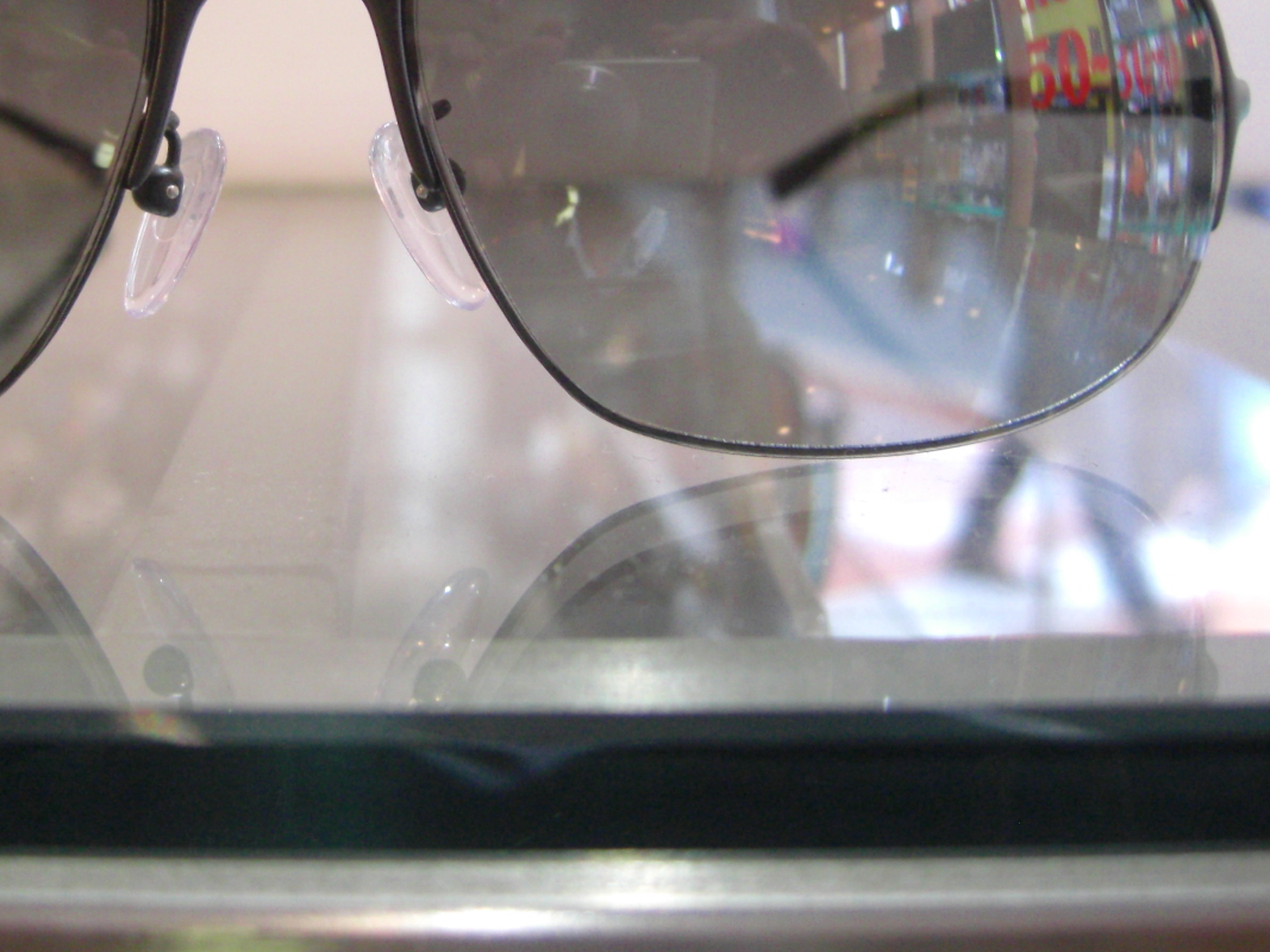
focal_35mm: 57
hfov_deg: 33.2
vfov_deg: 25.4
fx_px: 2091
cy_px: 250
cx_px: 338
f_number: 2.8
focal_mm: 7.9
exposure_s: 1/60
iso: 400
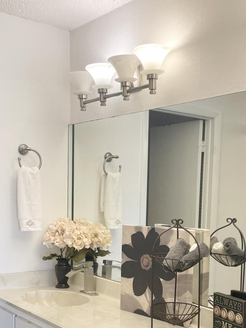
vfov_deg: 37.2
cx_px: 144
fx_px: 474
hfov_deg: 29.1
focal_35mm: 50
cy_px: 250
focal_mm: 4.2
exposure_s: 1/120
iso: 125
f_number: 1.6
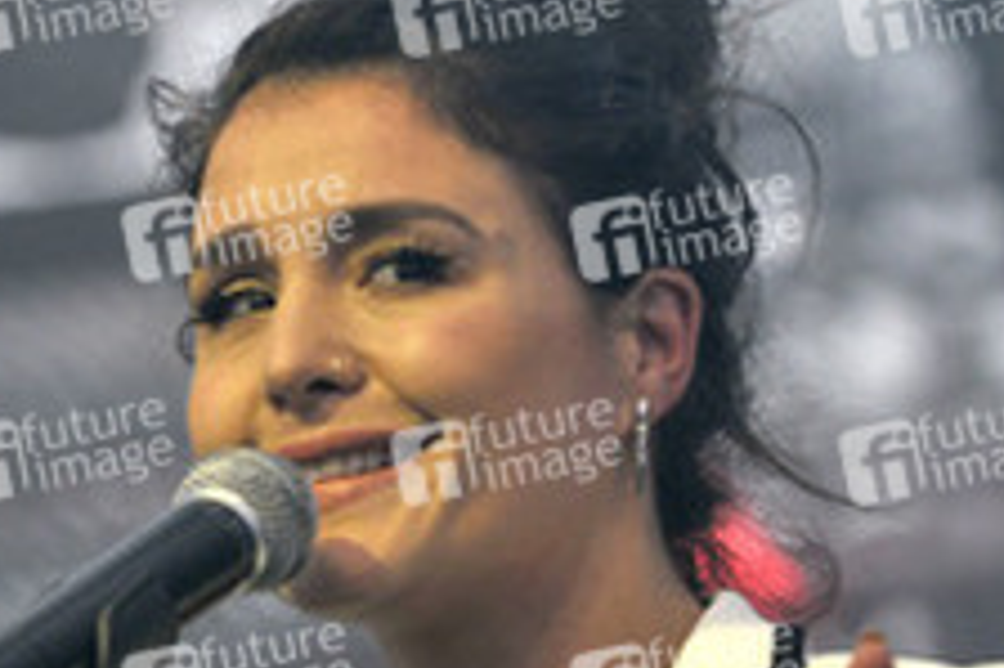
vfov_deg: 3.8
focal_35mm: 362
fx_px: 10088
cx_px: 117
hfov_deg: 5.7
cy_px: 565
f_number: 2.8
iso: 400
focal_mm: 120
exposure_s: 1/500
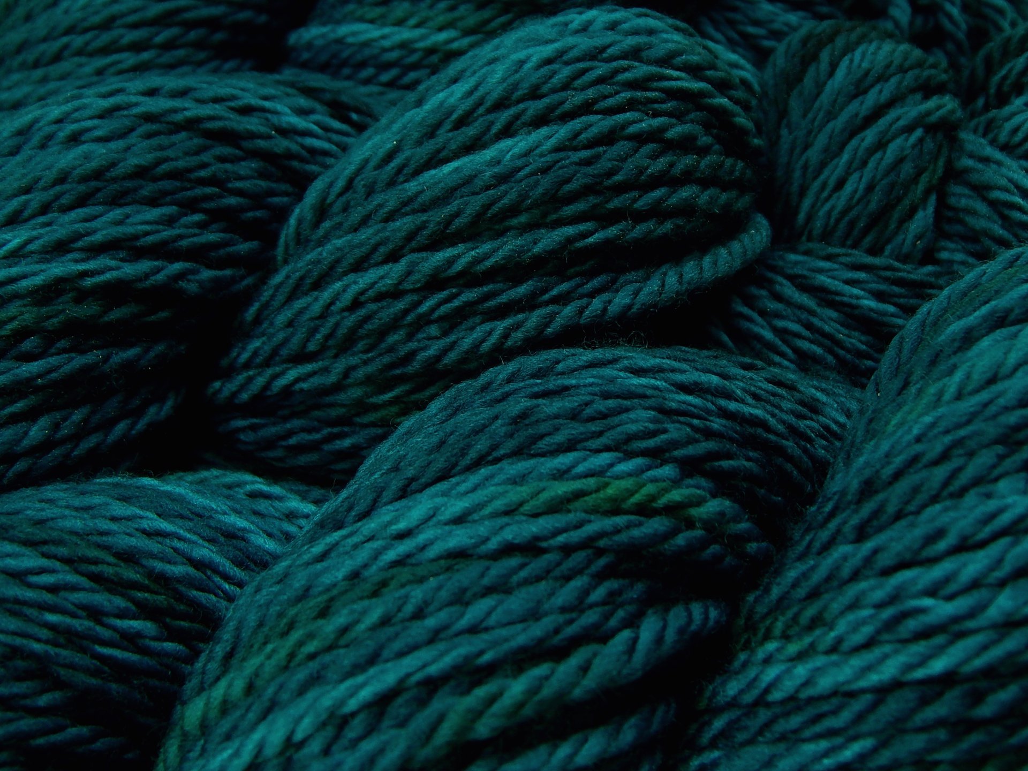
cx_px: 514
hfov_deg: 43.9
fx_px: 1277
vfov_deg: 33.6
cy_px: 386
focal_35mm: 43
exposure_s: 1/13
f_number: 3.6
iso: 125
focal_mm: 7.7
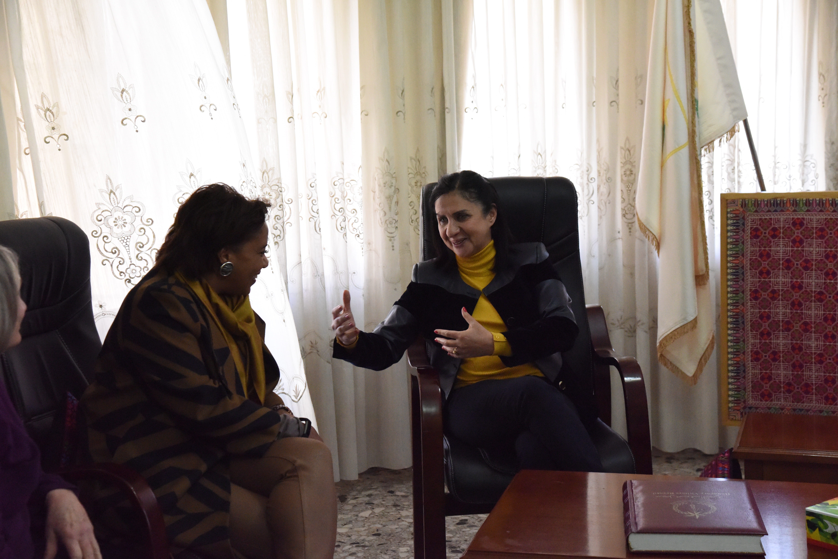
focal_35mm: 65
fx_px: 1513
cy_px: 280
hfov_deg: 30.9
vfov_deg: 20.9
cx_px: 419
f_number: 7.1
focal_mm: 65
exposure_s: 1/200
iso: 10000
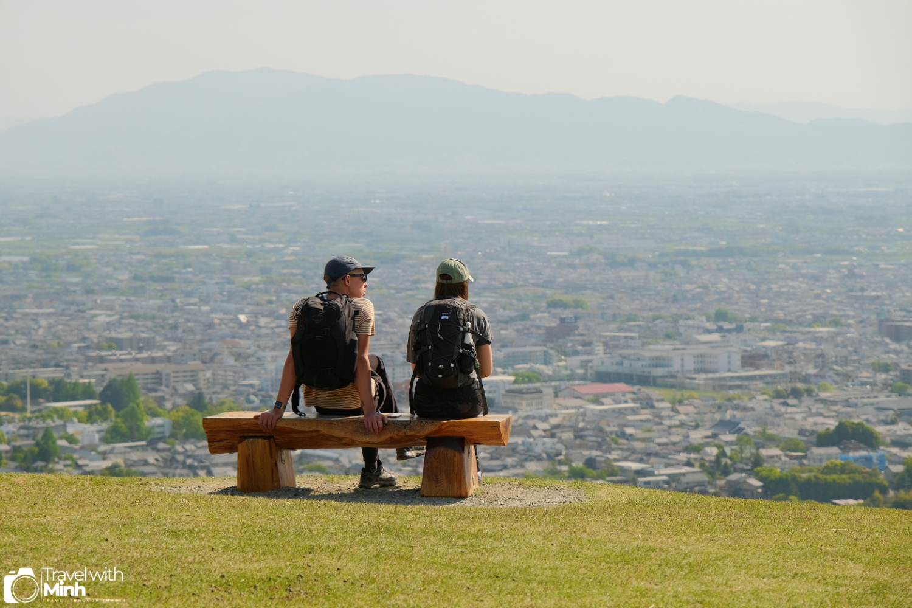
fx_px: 3040
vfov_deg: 11.4
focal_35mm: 120
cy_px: 304
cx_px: 456
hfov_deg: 17.1
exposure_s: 1/1250
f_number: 5.6
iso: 400
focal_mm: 80
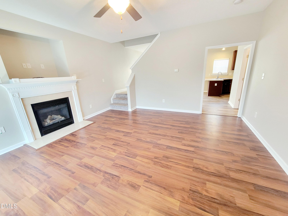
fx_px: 108
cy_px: 108
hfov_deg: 106.2
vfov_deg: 89.9
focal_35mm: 13
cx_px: 144
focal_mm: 2.2
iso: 400
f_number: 2.2
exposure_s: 1/30
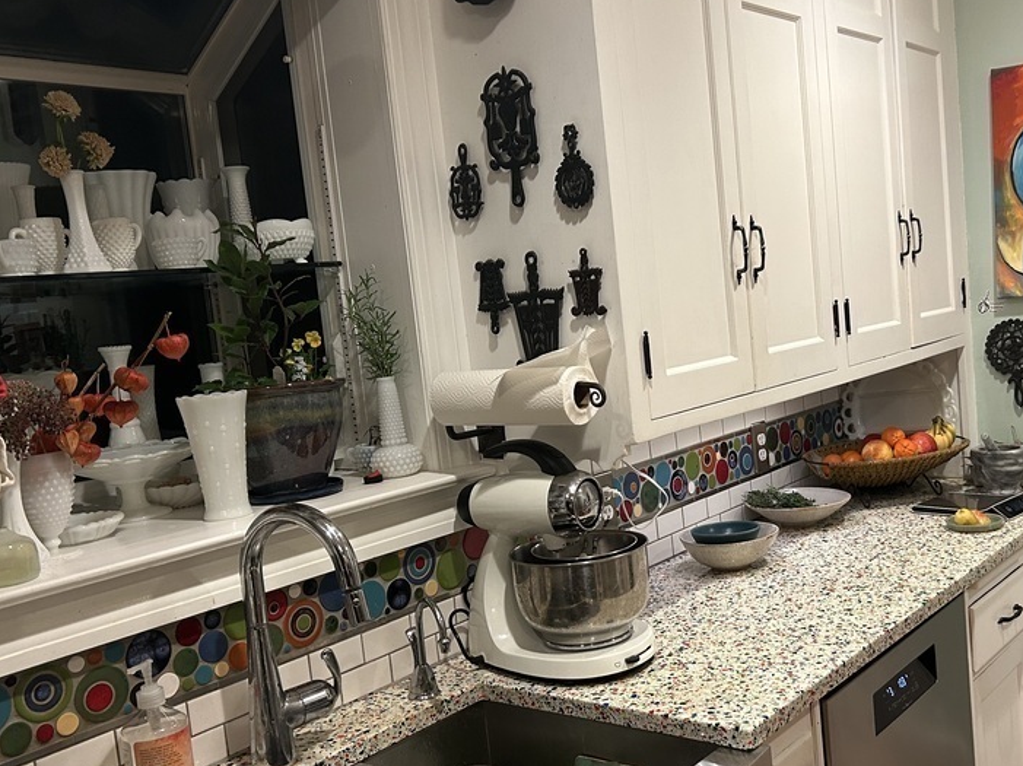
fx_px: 1122
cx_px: 629
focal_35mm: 38
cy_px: 400
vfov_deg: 37.7
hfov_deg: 48.6
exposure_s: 1/59
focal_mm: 5.7
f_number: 1.5
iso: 160
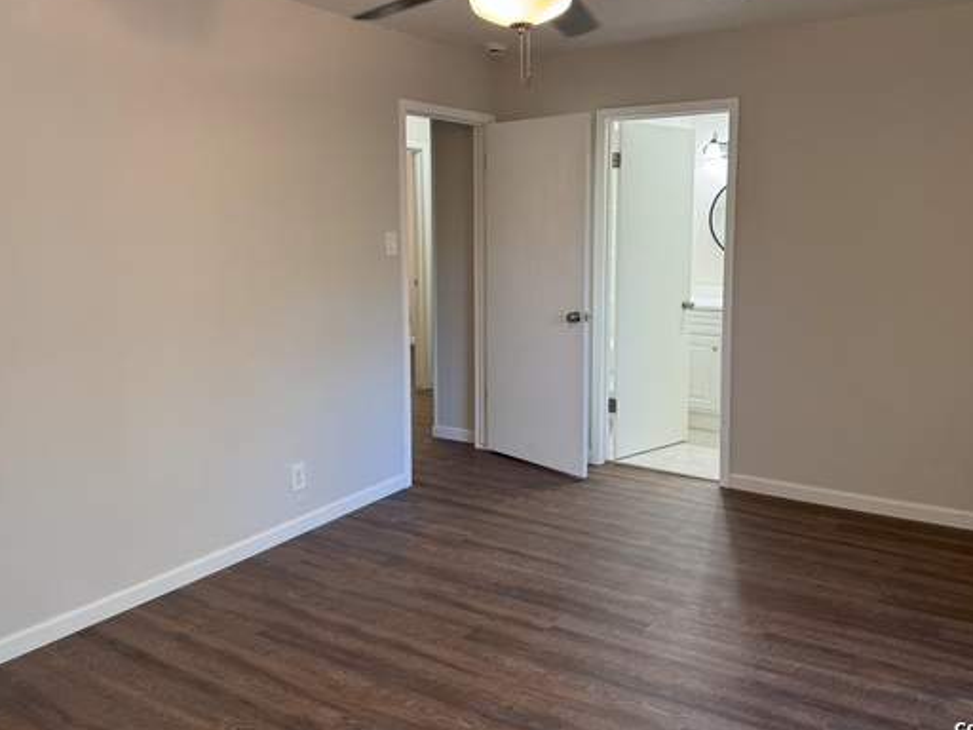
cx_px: 498
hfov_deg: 60.0
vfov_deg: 46.6
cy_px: 306
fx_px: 843
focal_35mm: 30
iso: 125
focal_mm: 6.76
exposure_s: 1/60
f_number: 1.78
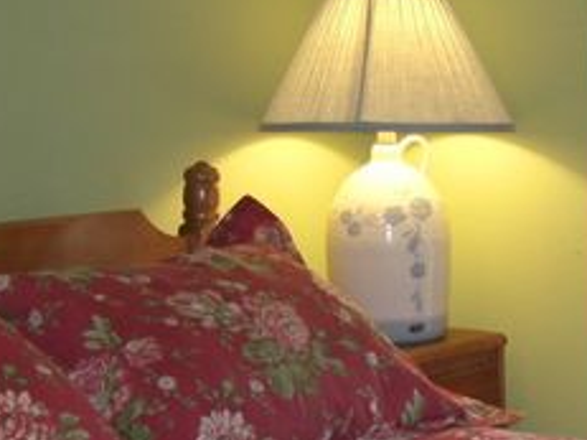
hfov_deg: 16.8
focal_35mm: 115
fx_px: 1949
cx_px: 572
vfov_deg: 12.7
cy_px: 434
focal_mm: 7.9
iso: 200
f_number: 2.8
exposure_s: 1/50
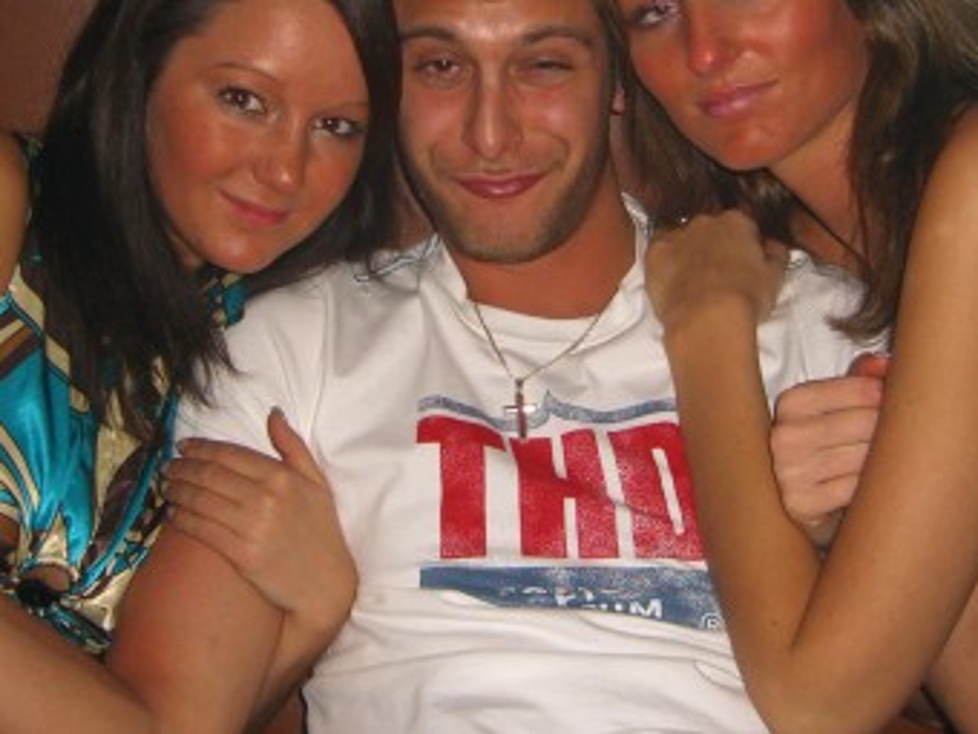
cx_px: 495
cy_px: 233
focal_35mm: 67
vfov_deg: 21.8
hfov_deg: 29.0
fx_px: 1893
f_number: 2.8
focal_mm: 7.9
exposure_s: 1/60
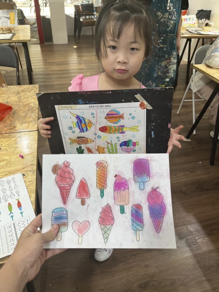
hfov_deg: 53.1
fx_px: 219
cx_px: 110
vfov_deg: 67.3
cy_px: 146
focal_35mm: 26
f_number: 1.6
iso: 80
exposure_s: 1/100
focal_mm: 5.1
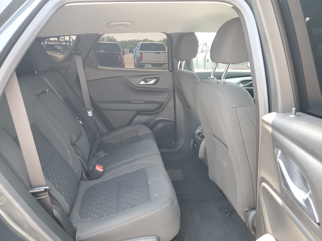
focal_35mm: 26
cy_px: 120
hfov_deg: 67.3
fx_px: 242
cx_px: 161
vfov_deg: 53.1
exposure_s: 1/100
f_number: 1.5
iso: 97
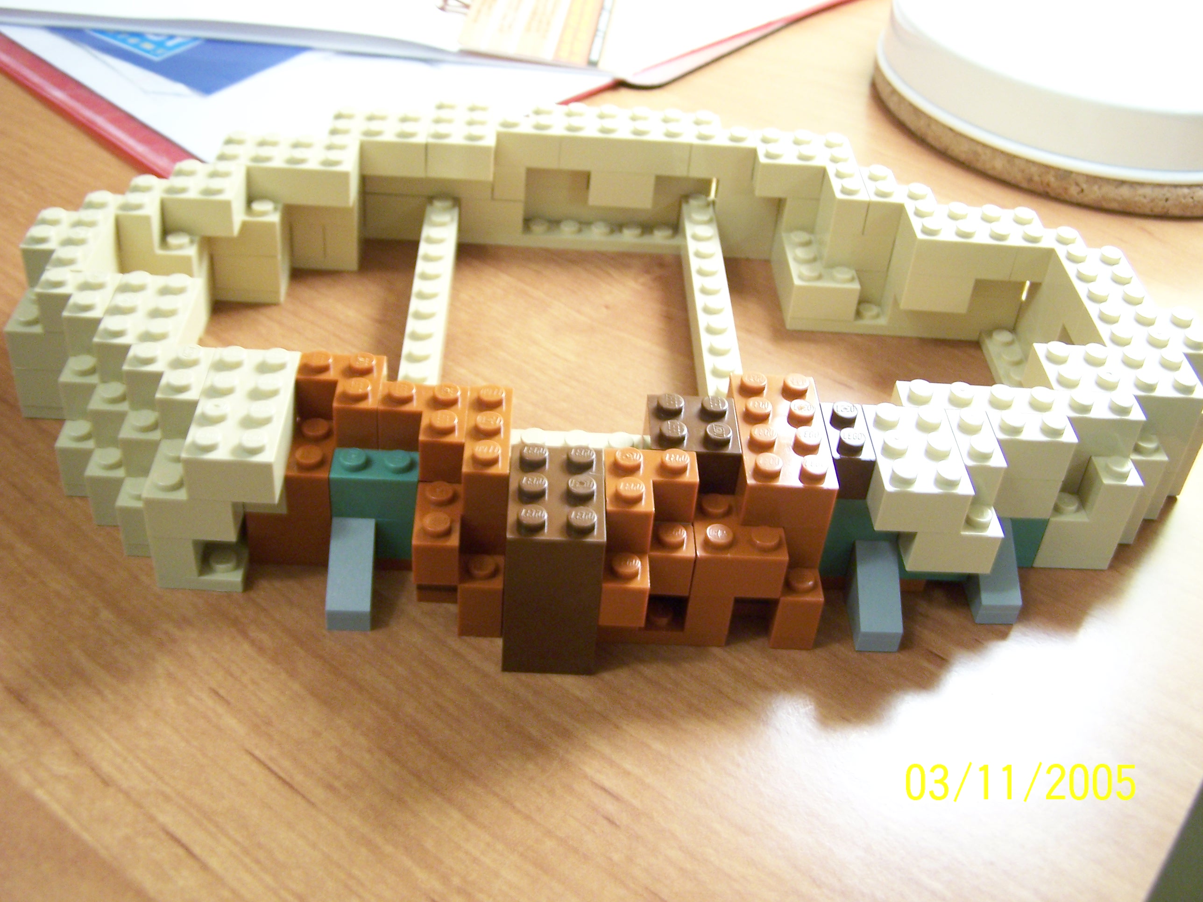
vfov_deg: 37.7
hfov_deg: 49.0
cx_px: 602
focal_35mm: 38
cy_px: 451
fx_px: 1321
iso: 140
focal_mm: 6.3
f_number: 2.8
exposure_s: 1/8
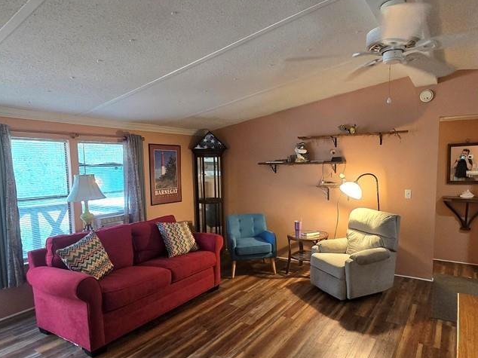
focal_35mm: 21
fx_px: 290
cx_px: 250
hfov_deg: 79.0
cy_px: 197
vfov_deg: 63.3
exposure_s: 1/60.2
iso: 500
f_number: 2.2
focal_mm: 2.2
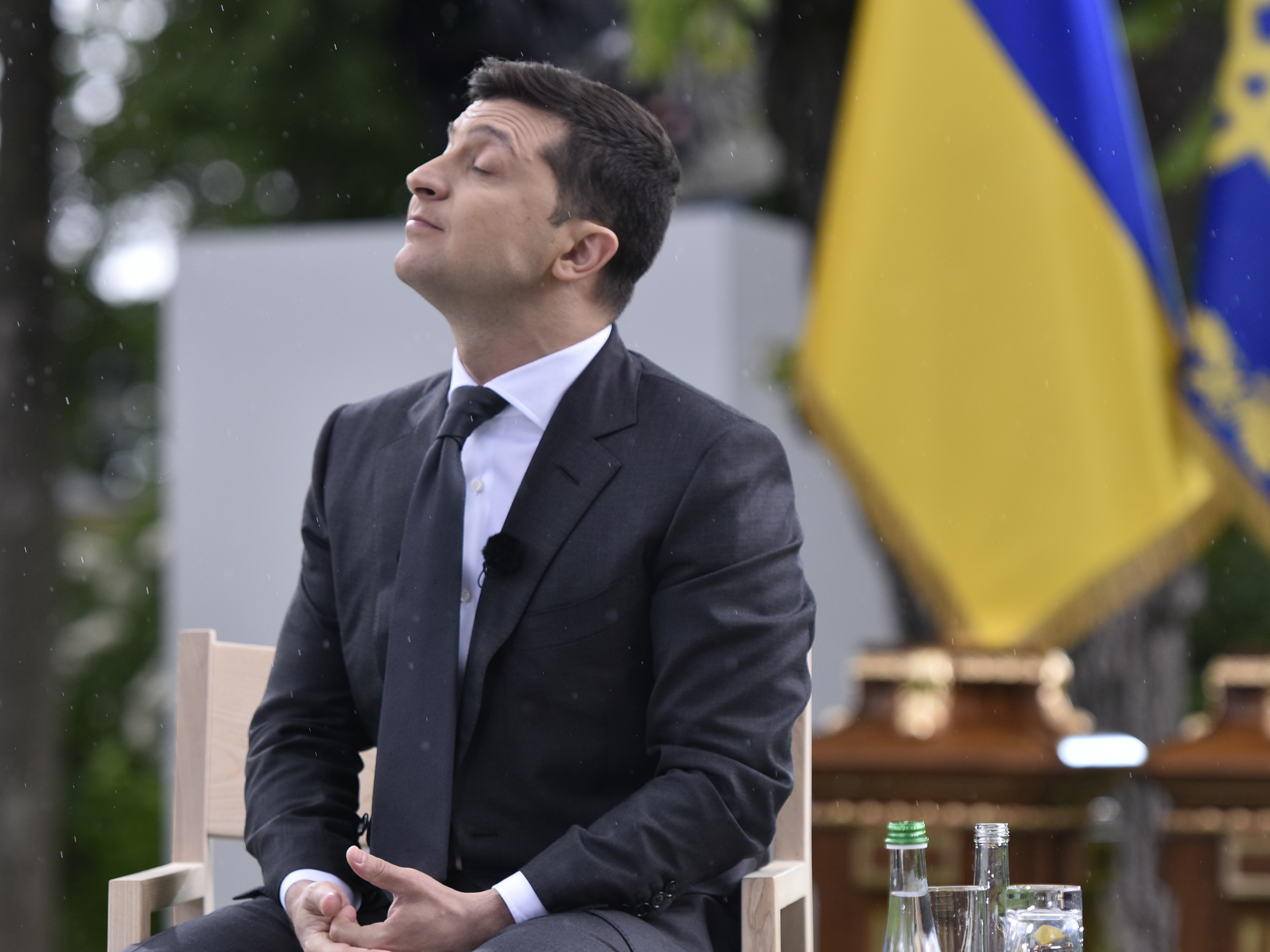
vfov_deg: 6.6
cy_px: 547
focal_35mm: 224
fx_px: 8218
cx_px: 541
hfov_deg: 8.8
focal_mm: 120
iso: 250
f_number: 3.2
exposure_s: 1/800
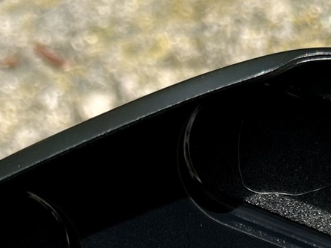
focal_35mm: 120
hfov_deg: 16.2
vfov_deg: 11.0
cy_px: 532
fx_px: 1147
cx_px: 297
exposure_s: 1/2513
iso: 50
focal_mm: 5.1
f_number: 1.6
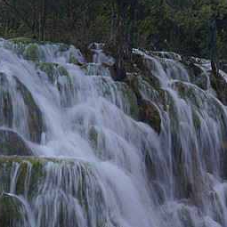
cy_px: 200
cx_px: 45
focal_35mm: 96
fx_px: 712
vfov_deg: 17.9
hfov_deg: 18.0
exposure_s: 1/13
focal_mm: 36
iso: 125
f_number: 16
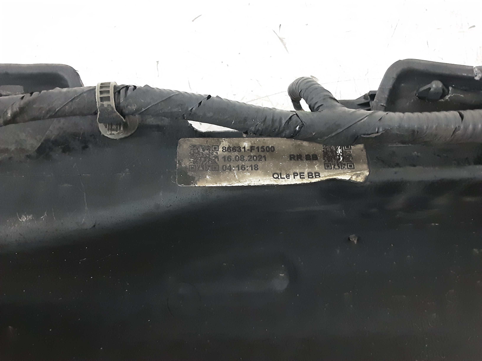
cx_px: 241
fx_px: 376
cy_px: 180
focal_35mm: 27
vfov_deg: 51.4
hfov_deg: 65.3
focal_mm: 2.91
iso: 500
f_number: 1.9
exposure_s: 1/20
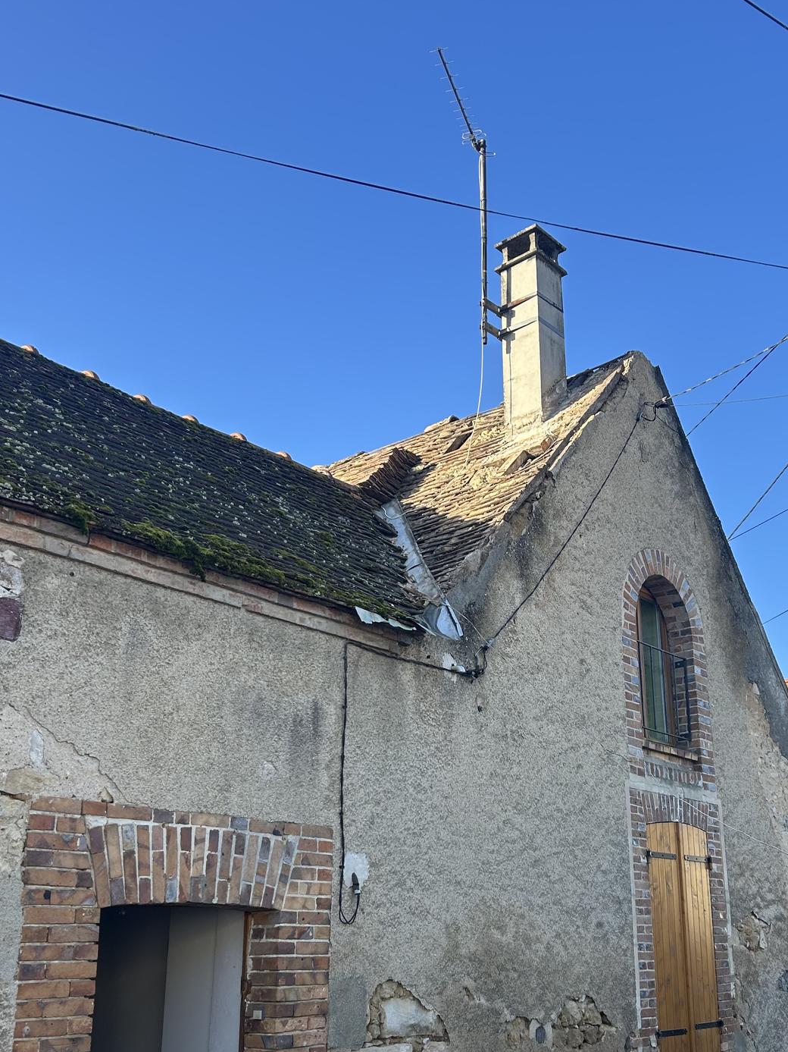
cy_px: 665
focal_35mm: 36
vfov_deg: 50.8
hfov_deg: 39.4
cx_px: 485
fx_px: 1093
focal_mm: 5.7
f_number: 1.5
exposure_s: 1/1100
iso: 50
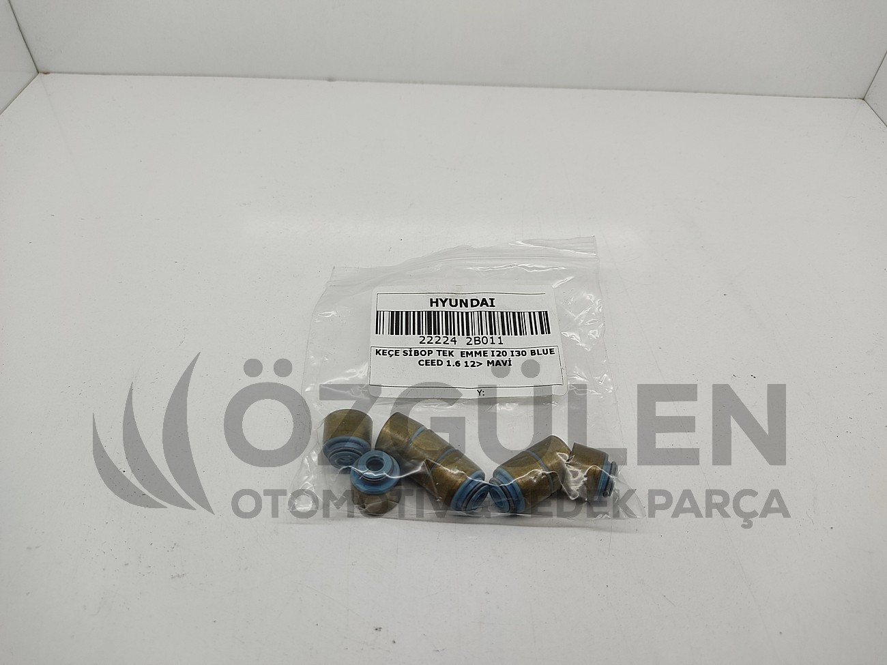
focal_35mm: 26
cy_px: 332
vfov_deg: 53.1
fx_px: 666
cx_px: 444
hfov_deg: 67.3
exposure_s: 1/123
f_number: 1.79
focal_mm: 4.74
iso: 100
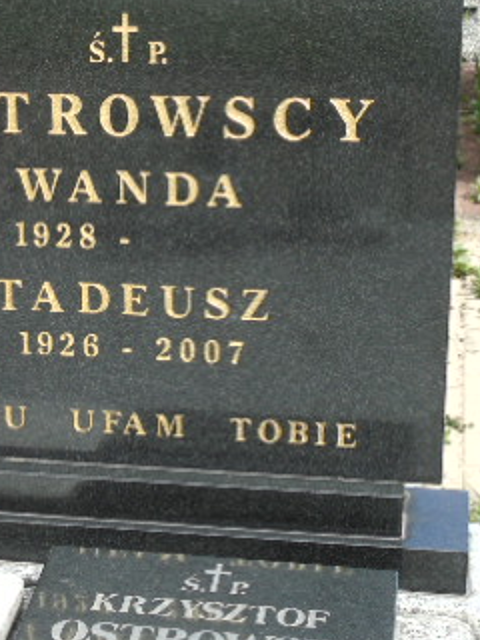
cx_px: 98
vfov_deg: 21.3
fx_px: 1701
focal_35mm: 92
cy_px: 346
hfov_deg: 16.0
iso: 80
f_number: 4.1
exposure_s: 1/400
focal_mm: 8.2
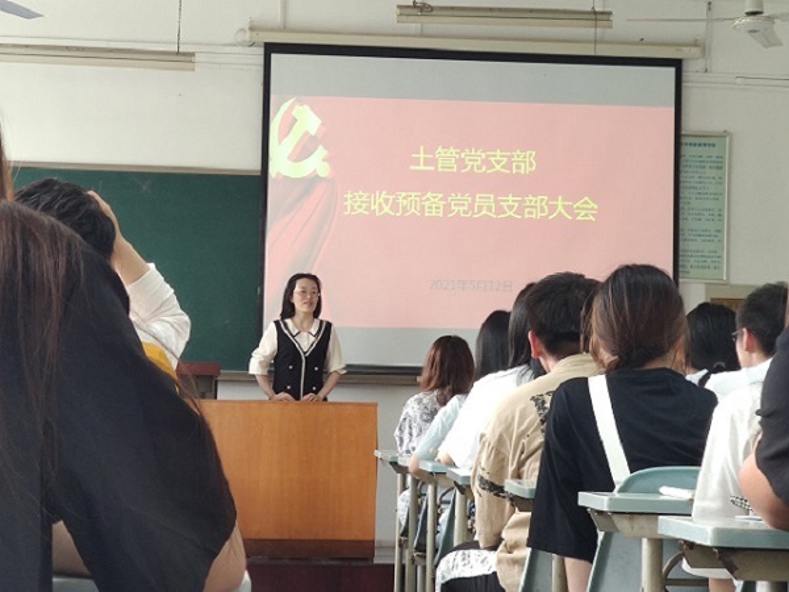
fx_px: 2029
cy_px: 296
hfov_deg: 22.0
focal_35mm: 89
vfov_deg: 16.6
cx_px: 394
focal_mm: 5.54
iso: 616
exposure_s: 1/50
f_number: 2.4
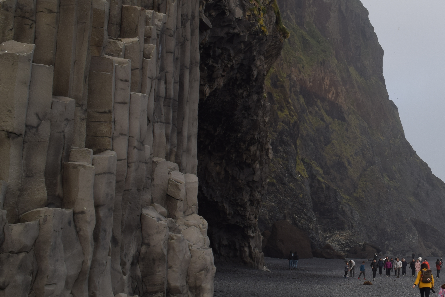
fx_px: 655
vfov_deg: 25.5
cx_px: 422
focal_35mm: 53
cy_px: 115
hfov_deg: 34.8
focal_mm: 18
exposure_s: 1/40
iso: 100
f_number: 11
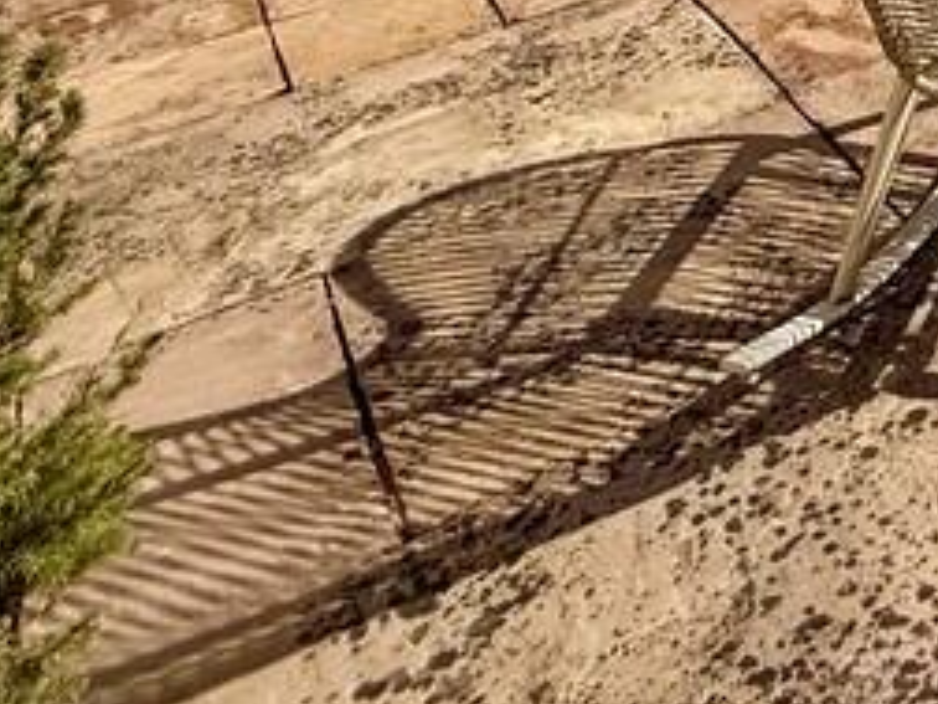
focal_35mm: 57
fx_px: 1545
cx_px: 1474
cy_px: -693
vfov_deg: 18.0
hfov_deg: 24.5
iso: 50
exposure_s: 1/2717
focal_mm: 2.22
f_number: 2.2
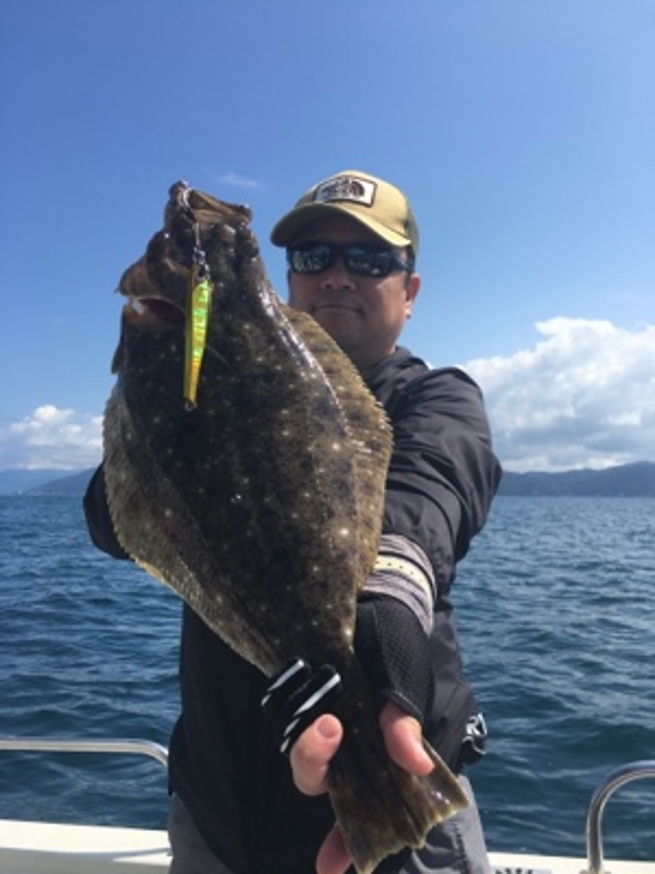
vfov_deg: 61.7
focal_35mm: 29
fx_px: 732
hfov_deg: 48.2
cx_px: 328
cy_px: 437
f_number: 2.2
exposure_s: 1/1479
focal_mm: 4.15
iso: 25
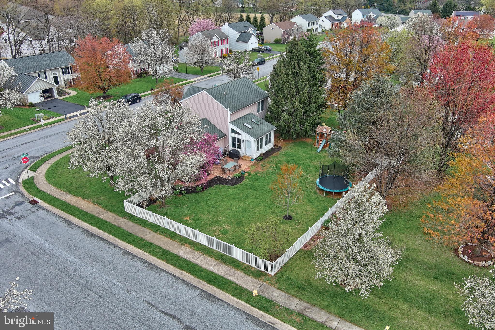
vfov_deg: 45.0
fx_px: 399
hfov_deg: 63.7
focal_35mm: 29
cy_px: 165
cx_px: 248
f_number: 2.8
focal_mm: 10.6
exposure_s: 1/767
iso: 100
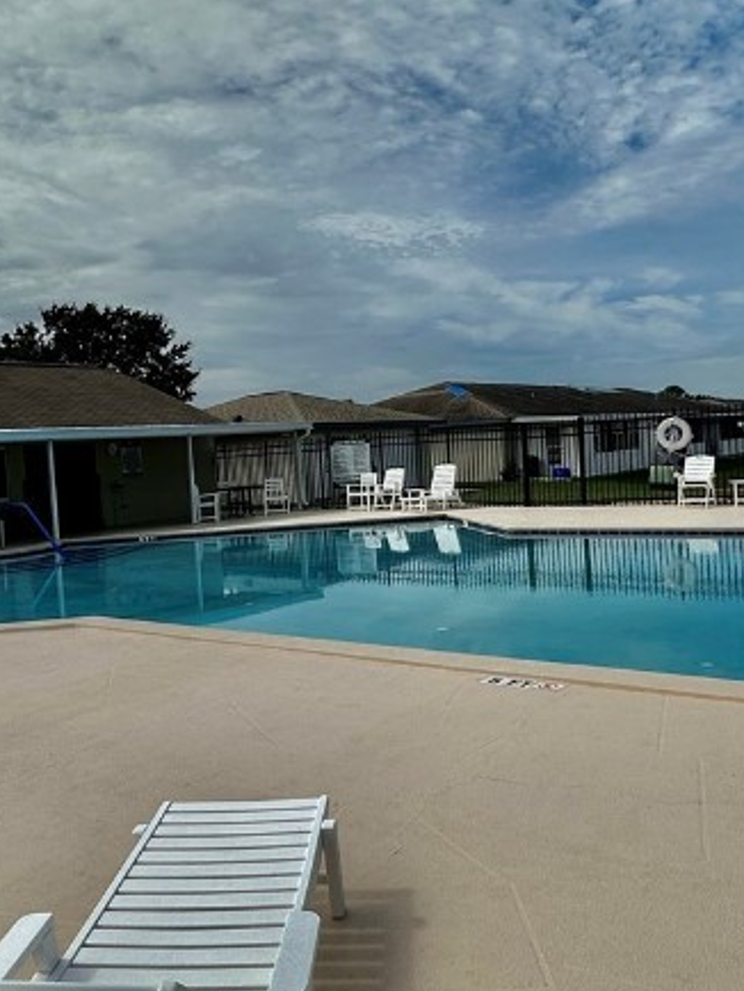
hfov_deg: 42.7
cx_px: 278
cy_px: 496
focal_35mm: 33
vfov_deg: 55.3
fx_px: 945
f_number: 2.2
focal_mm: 2.22
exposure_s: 1/4464
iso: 50
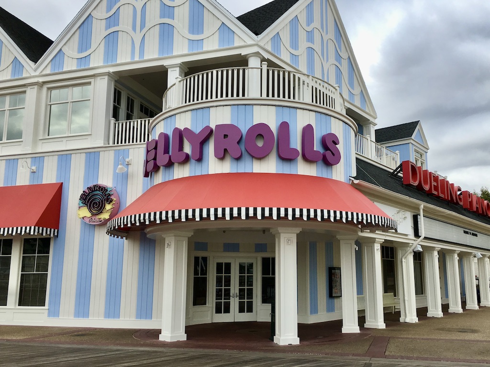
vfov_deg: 48.2
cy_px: 184
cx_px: 245
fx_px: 411
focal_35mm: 29
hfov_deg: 61.7
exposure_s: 1/810
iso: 25
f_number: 2.2
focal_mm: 4.15
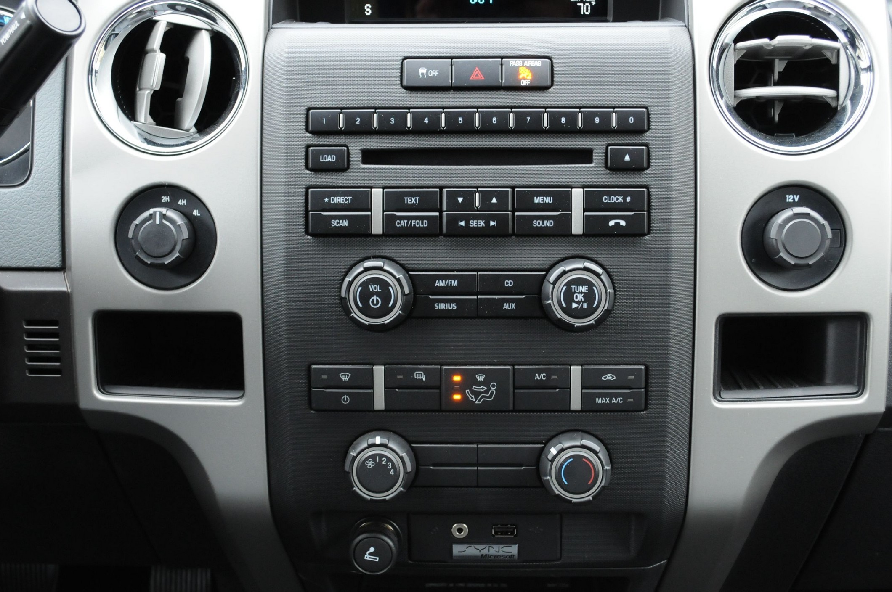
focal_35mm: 46
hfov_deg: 42.8
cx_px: 462
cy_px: 255
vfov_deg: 29.1
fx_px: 1138
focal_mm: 26
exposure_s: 1/20
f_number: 5.6
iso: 1000
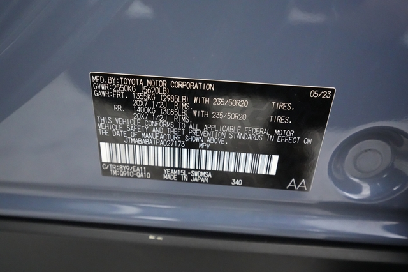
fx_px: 295
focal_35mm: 26
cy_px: 136
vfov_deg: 49.5
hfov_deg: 69.4
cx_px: 204
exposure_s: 1/100
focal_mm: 26
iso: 16000
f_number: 4.5
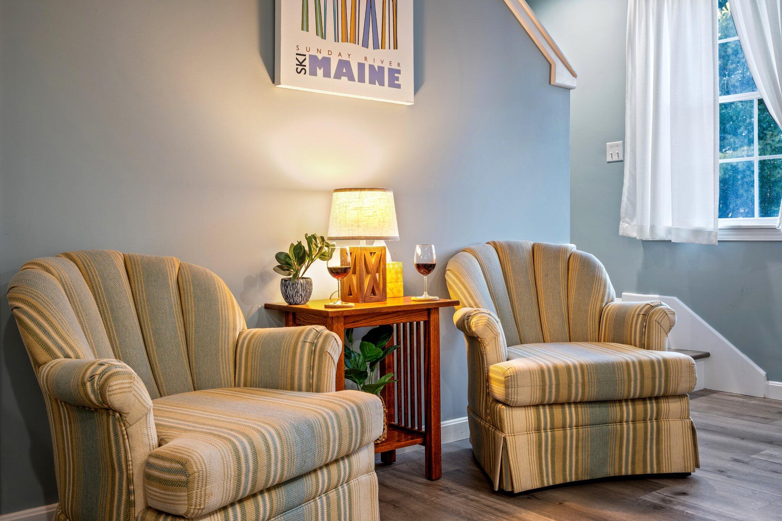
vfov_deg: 37.8
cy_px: 260
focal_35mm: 35
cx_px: 391
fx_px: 760
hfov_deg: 54.4
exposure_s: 2.5
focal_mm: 35
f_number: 9
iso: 80
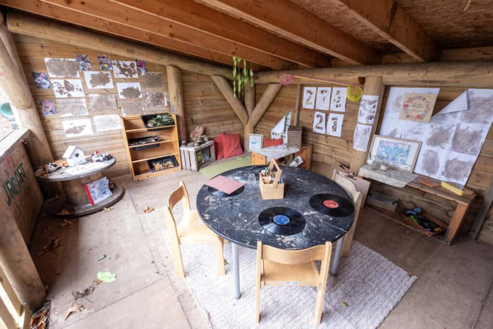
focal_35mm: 15
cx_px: 246
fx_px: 205
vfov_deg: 77.3
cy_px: 164
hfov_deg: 100.4
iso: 125
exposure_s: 6.5
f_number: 10
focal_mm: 10
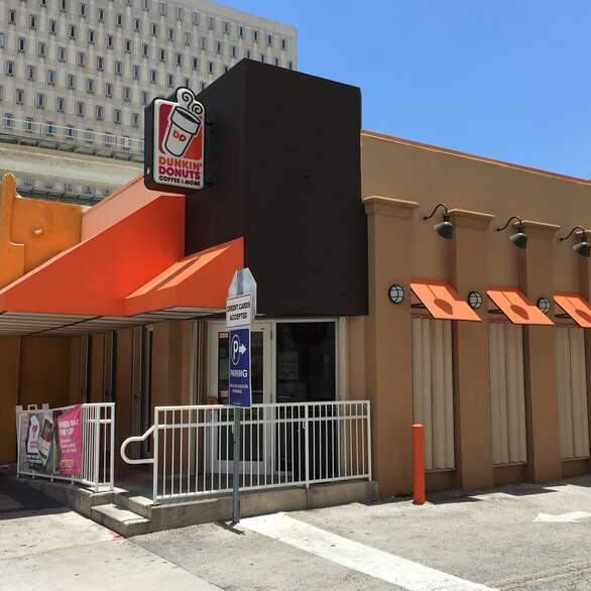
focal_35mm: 35
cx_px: 307
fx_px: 676
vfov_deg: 47.2
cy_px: 294
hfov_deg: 47.2
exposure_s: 1/1099
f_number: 2.2
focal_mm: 4.15
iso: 25
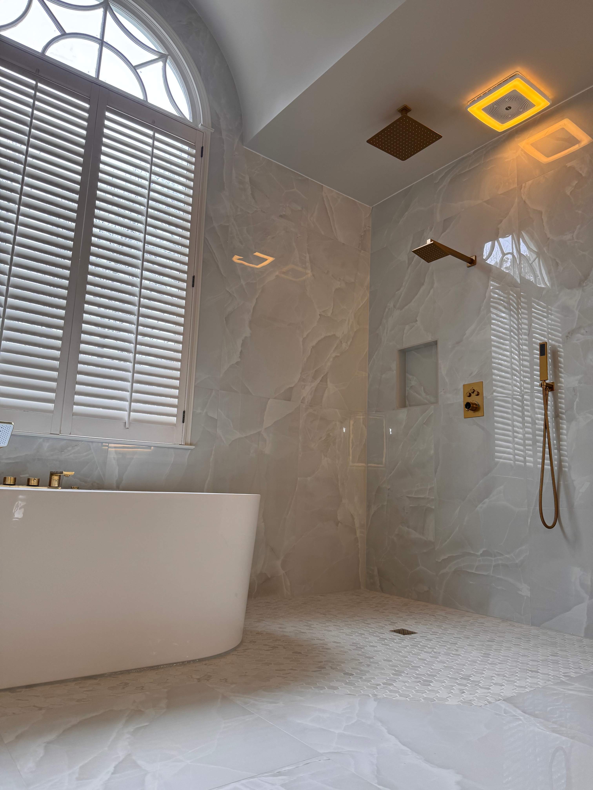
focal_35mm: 24
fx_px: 548
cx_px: 296
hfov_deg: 56.8
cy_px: 395
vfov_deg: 71.6
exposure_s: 1/167
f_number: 1.78
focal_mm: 6.76
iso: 125
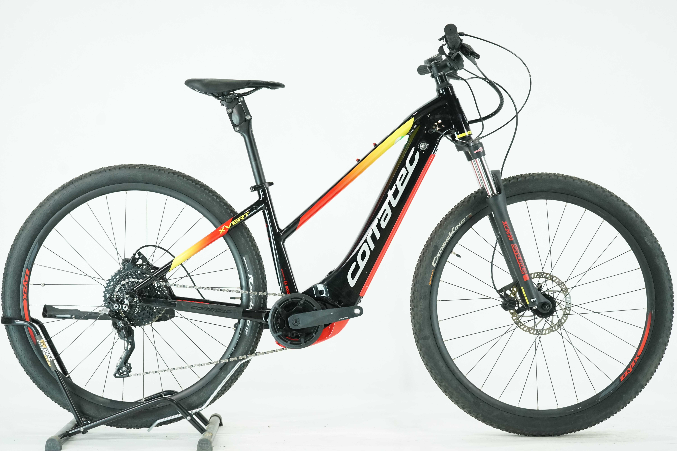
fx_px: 1222
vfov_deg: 20.9
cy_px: 226
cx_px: 338
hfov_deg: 31.0
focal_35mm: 65
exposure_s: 1/200
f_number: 5.6
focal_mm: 65
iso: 2500
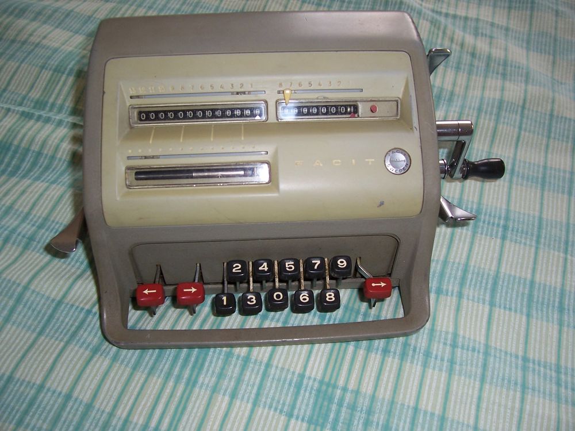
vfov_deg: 41.8
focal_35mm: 34
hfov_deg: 54.0
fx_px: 565
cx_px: 288
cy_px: 216
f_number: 2.7
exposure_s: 1/60
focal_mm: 5.6
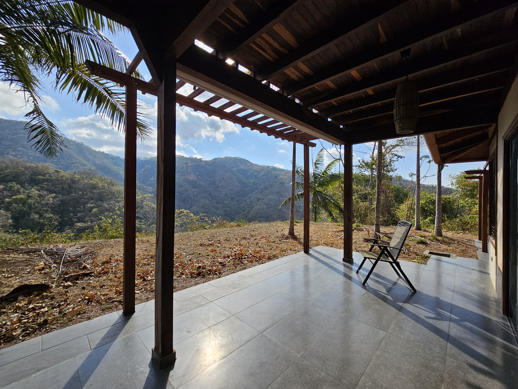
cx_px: 259
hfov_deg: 106.2
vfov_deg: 89.9
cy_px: 194
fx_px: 195
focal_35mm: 13
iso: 50
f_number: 2.2
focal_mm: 2.2
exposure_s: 1/2082
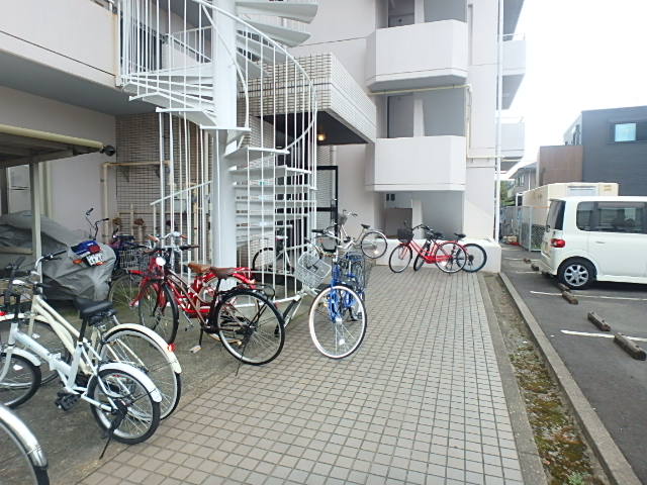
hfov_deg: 79.0
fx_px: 393
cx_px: 324
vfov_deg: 63.4
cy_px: 242
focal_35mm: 21
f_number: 3.5
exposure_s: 1/250
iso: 125
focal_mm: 3.7
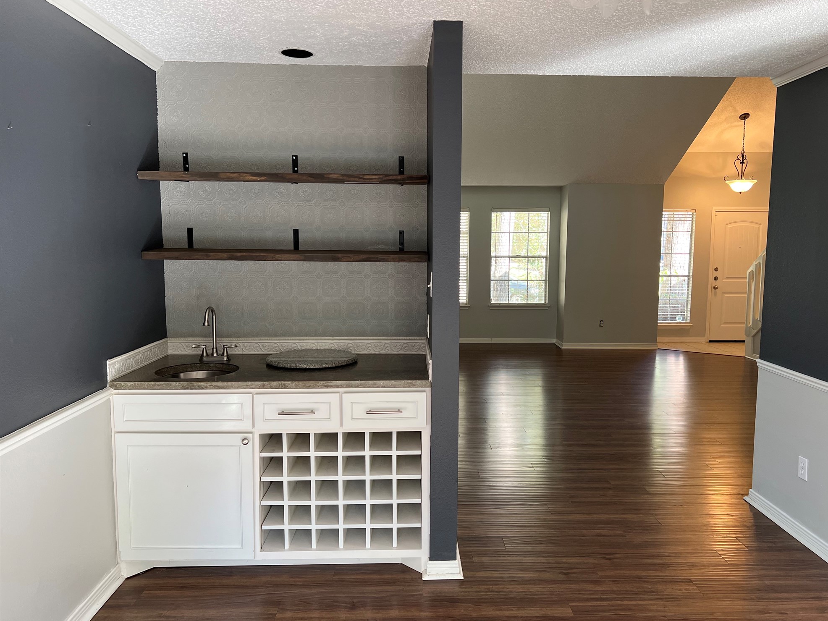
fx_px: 646
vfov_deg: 51.4
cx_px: 430
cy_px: 311
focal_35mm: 27
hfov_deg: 65.3
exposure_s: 1/101
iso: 125
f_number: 1.5
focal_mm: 5.7
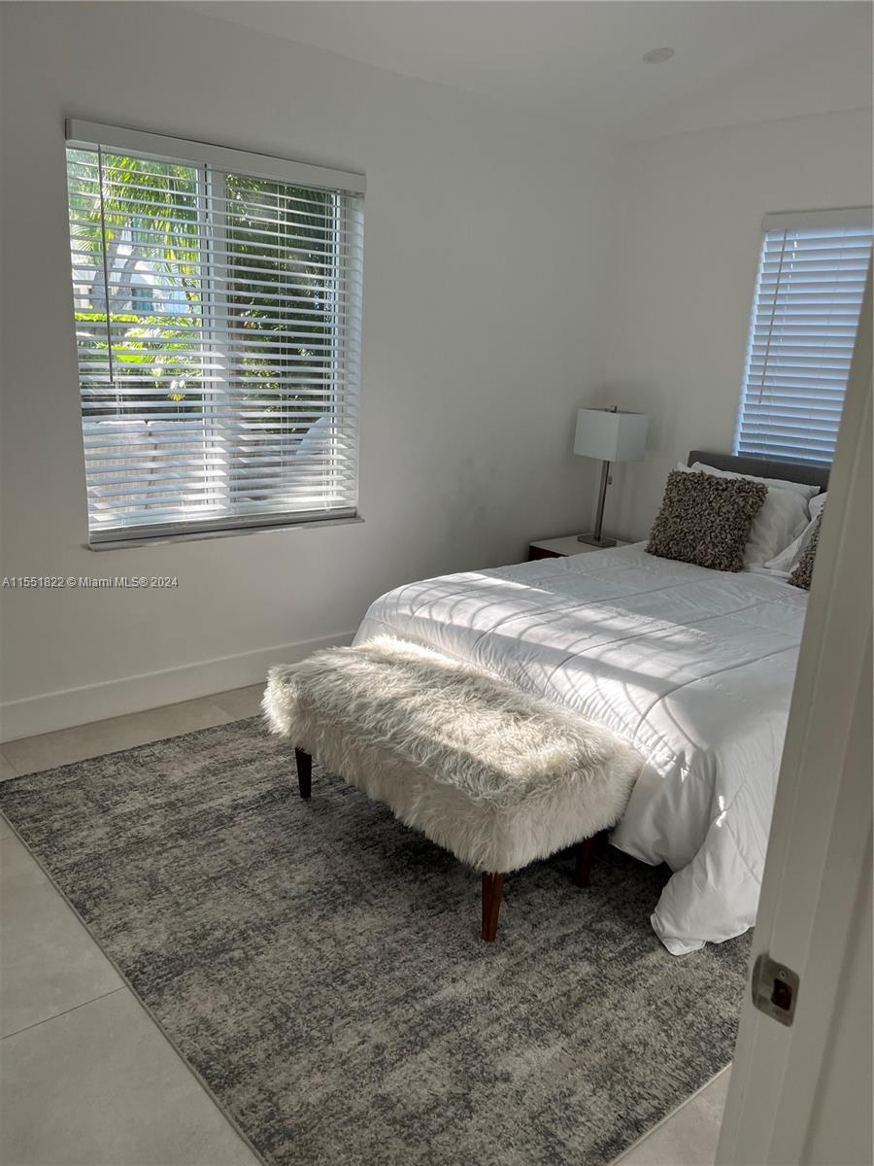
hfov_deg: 53.1
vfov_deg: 67.3
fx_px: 875
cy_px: 583
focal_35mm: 26
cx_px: 437
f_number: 1.6
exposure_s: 1/120
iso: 50
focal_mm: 5.1
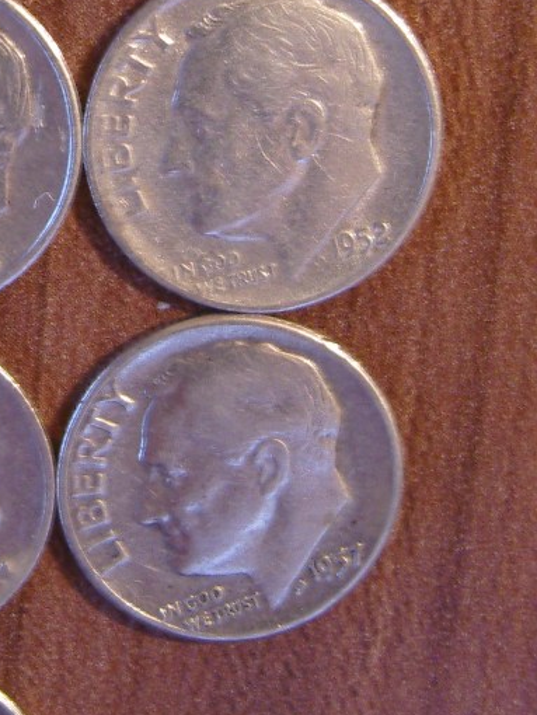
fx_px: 1798
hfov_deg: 16.4
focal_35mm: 87
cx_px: -76
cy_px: 69
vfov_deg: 22.0
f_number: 2.8
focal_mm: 7.3
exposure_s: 1/2.5
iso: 200
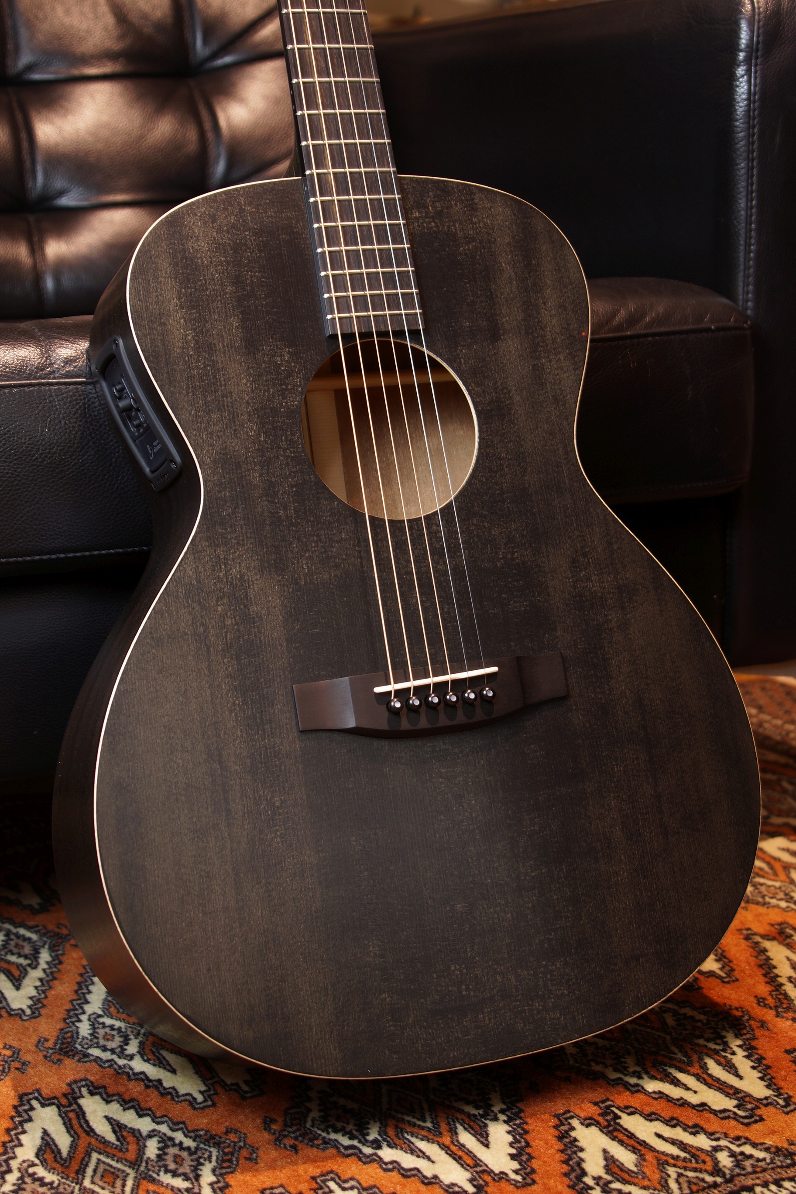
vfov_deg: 37.9
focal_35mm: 52
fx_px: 1741
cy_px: 597
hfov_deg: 25.8
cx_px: 398
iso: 100
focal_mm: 35
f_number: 5
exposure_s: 1/6
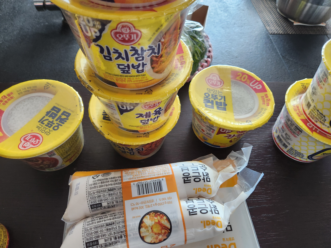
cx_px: 166
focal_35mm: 23
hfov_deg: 73.9
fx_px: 220
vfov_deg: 58.9
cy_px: 124
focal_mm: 5.4
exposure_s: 1/120
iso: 250
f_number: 1.8
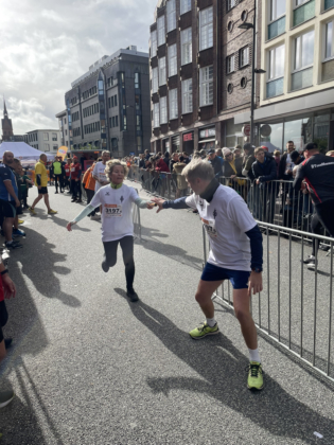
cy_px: 222
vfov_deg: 67.3
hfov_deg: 53.1
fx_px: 334
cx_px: 167
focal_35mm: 26
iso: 32
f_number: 1.6
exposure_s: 1/2092
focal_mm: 4.2
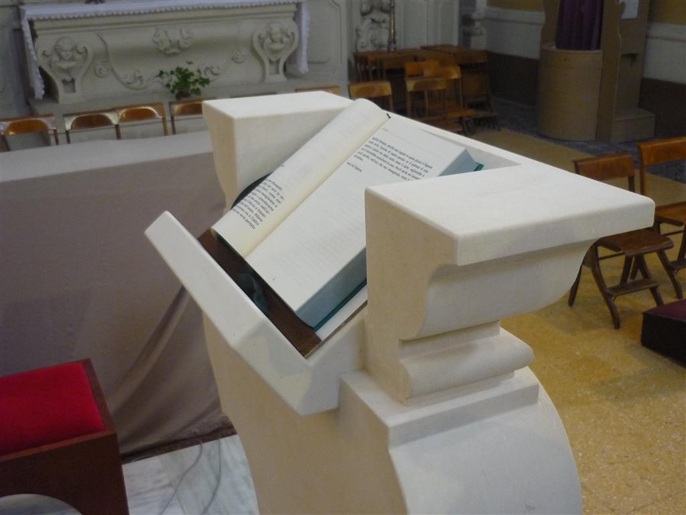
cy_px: 258
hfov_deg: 49.0
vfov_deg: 37.7
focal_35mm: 38
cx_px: 343
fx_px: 753
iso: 400
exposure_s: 1/25
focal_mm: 6.3
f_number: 2.9
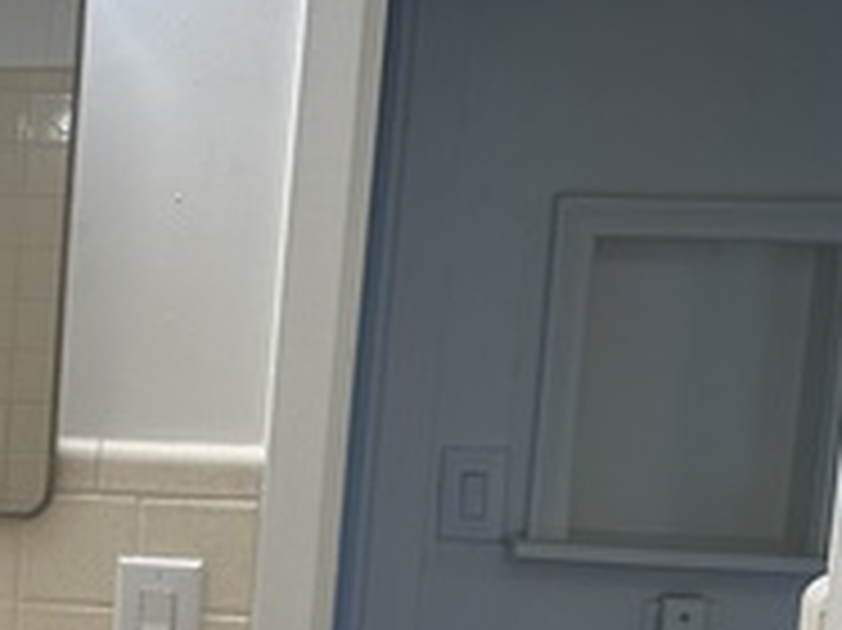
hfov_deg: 21.2
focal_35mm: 82
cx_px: -311
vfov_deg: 17.6
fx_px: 1993
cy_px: 590
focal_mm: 6.86
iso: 125
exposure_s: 1/120
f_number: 1.78
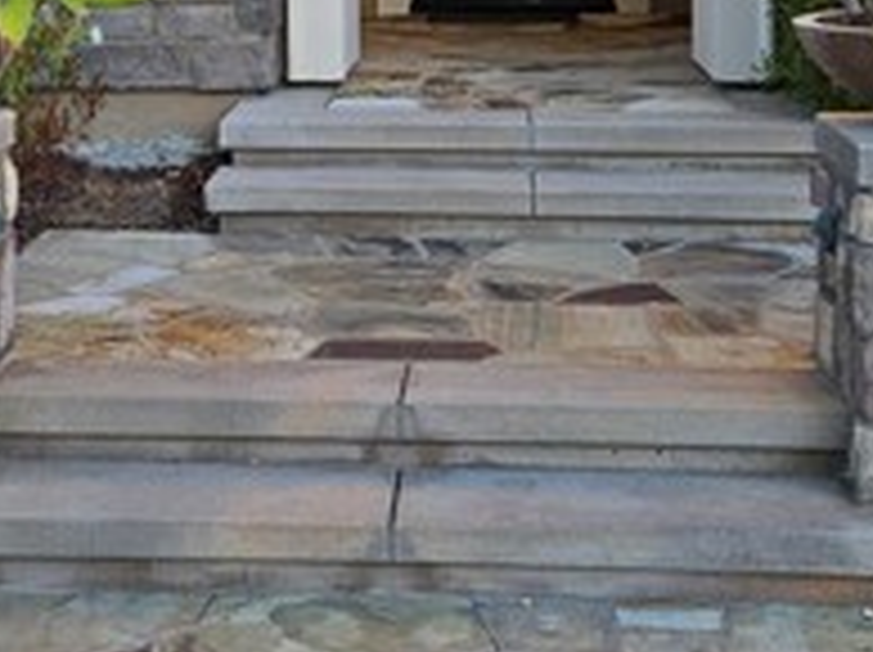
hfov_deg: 25.6
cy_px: -90
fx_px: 1914
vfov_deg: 18.5
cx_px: 324
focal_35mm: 76
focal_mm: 5.4
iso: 25
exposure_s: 1/411
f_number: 1.8
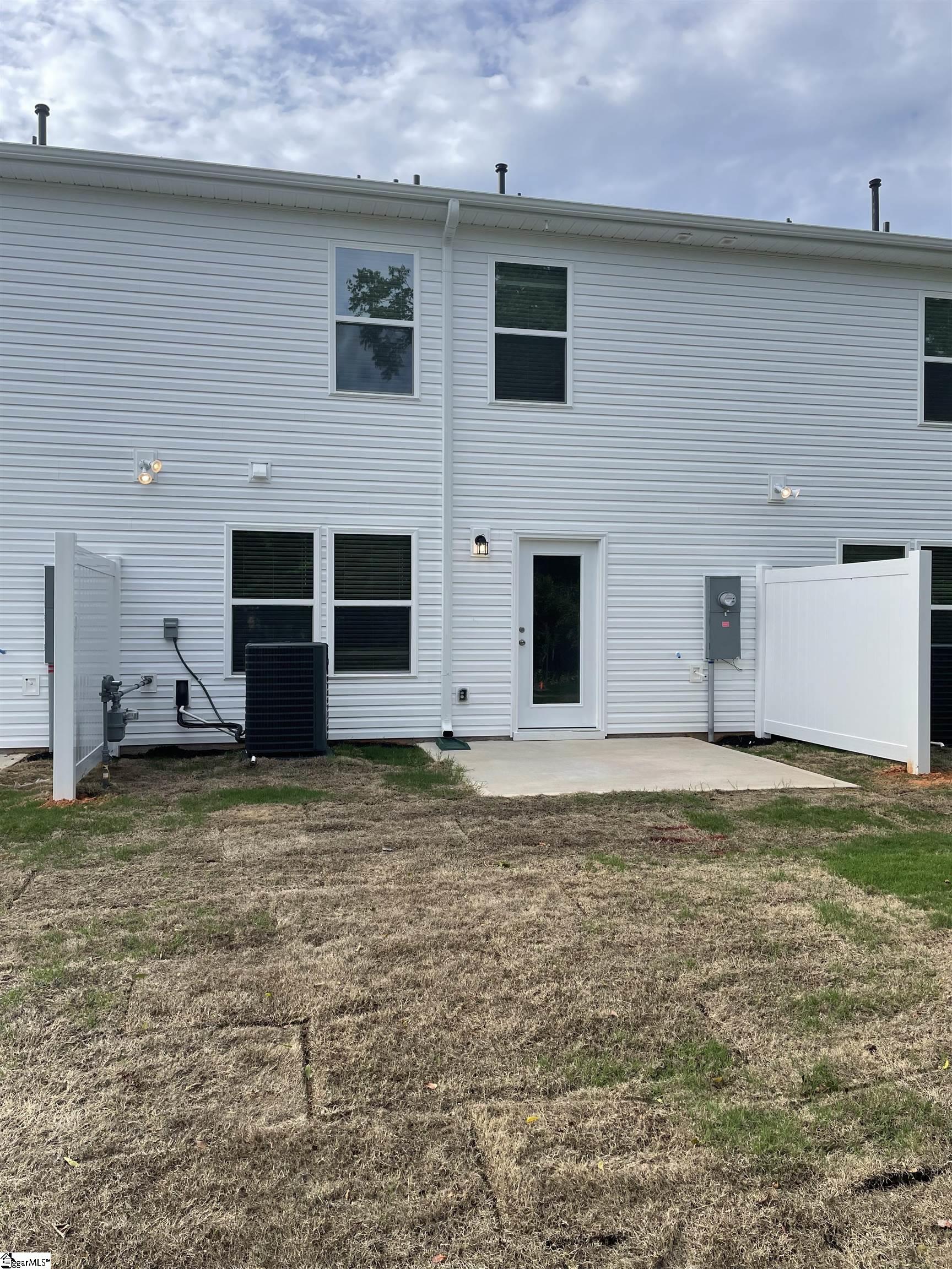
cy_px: 634
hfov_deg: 53.1
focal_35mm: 26
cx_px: 476
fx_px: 953
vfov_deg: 67.3
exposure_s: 1/2092
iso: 32
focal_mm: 4.2
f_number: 1.6
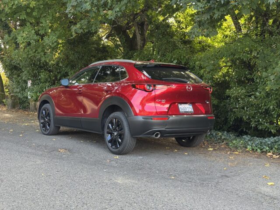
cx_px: 140
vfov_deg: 30.3
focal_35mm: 48
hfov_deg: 39.7
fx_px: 388
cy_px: 105
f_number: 1.78
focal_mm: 6.76
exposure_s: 1/97
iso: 100
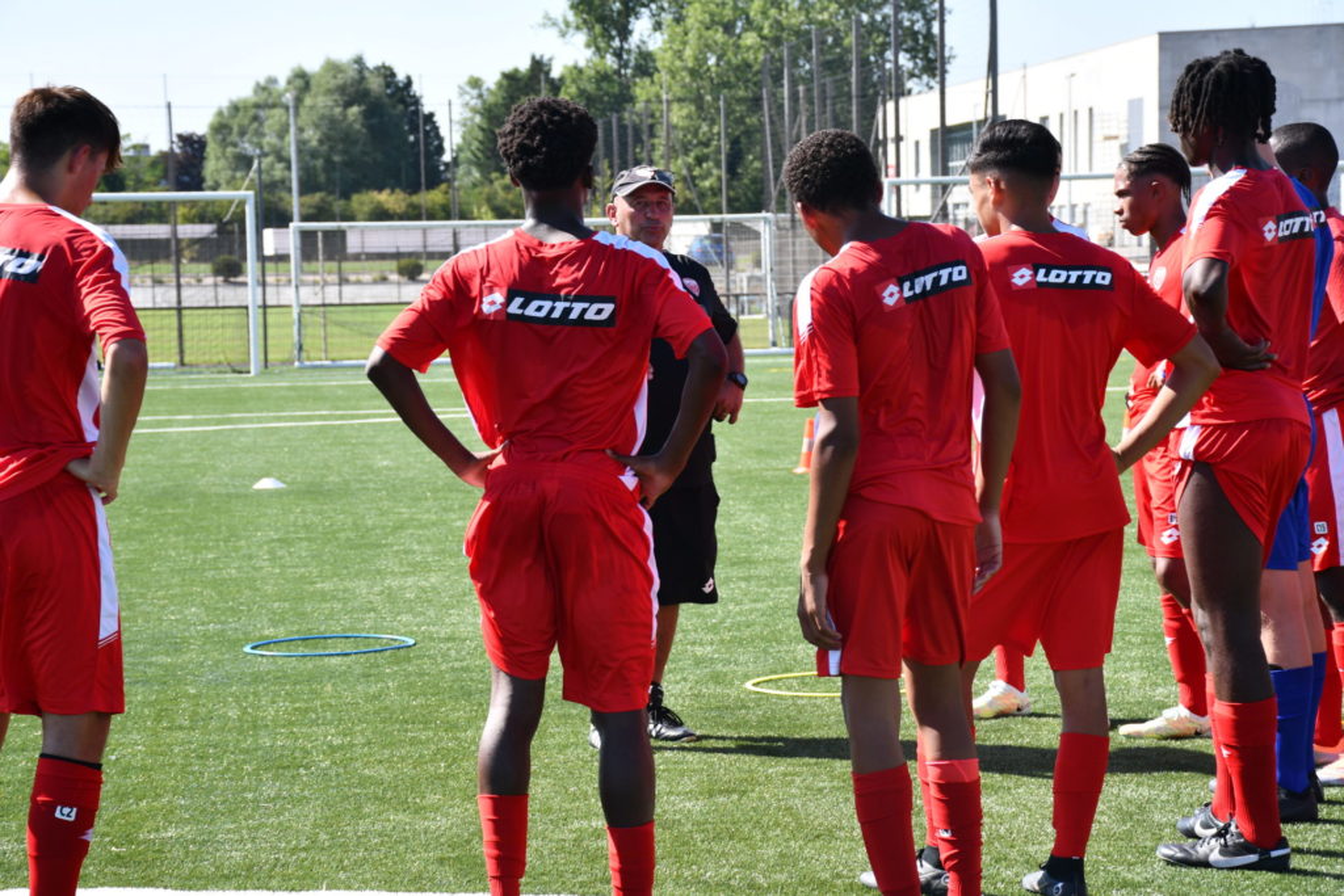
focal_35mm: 99
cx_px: 672
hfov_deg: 20.6
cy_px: 448
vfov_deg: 13.8
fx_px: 3696
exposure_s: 1/250
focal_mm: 66
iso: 160
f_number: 8
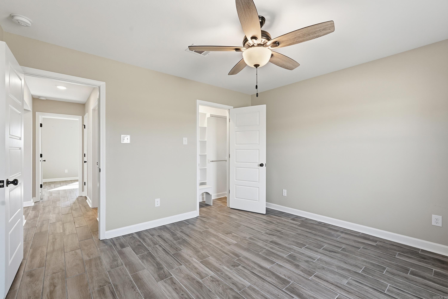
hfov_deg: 96.7
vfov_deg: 73.8
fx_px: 199
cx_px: 224
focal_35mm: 16
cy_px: 150
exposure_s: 1/40
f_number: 9
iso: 250
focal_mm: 16
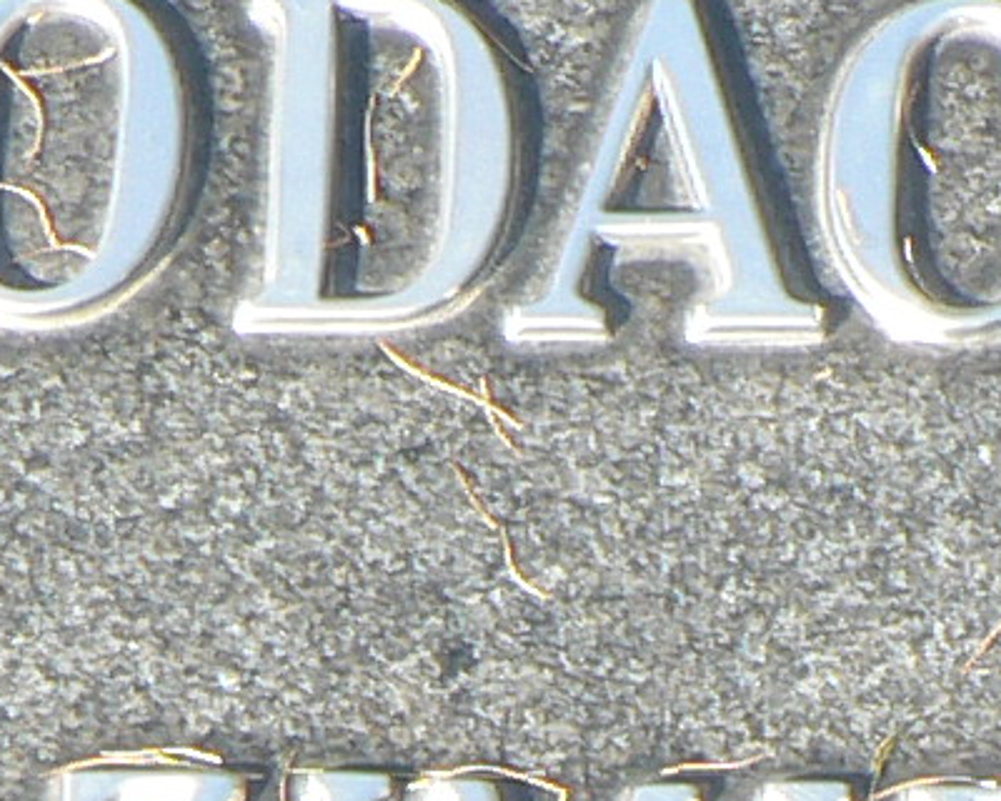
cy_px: 2015
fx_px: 6666
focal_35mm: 225
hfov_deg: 8.6
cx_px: 723
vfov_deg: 6.5
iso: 80
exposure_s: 1/80
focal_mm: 6
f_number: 4
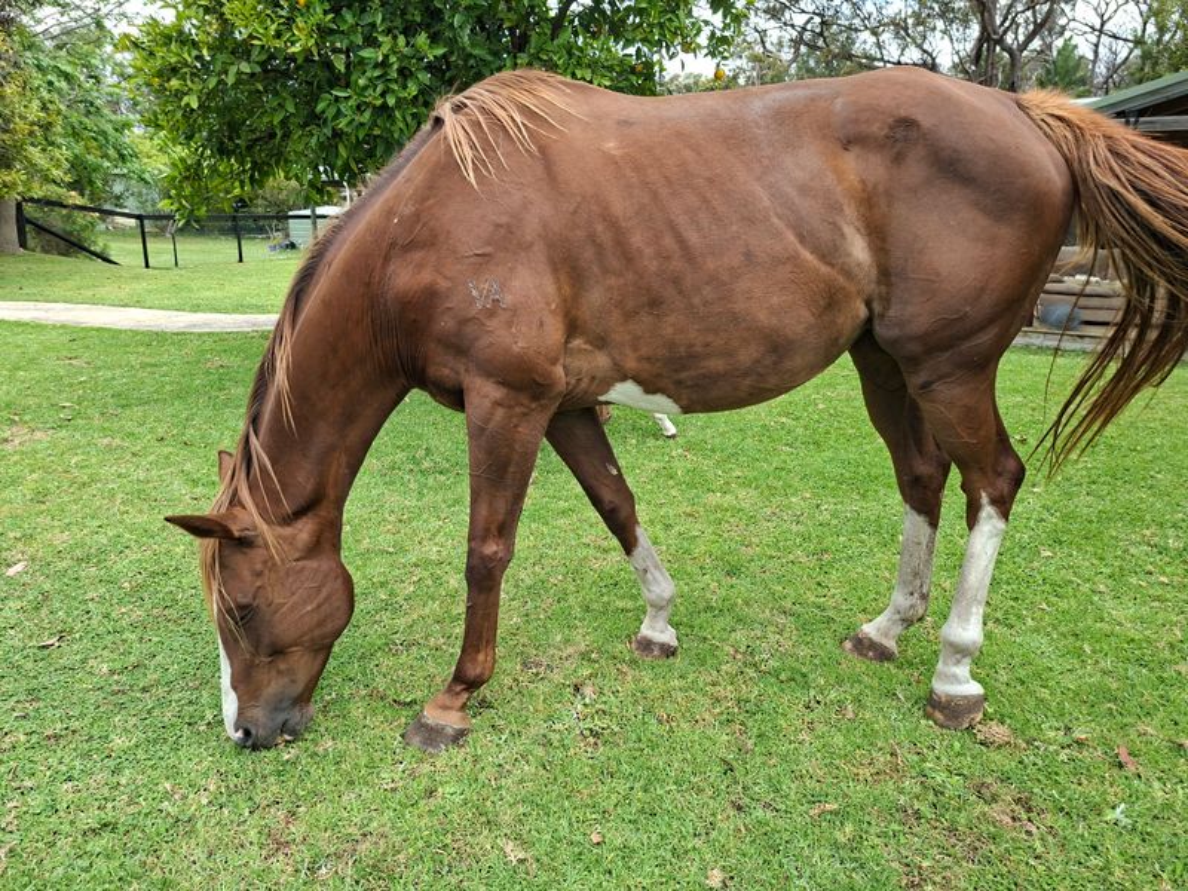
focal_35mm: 23
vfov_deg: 58.9
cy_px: 446
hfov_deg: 73.9
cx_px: 594
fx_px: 789
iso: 50
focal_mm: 5.54
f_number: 1.8
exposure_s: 1/342
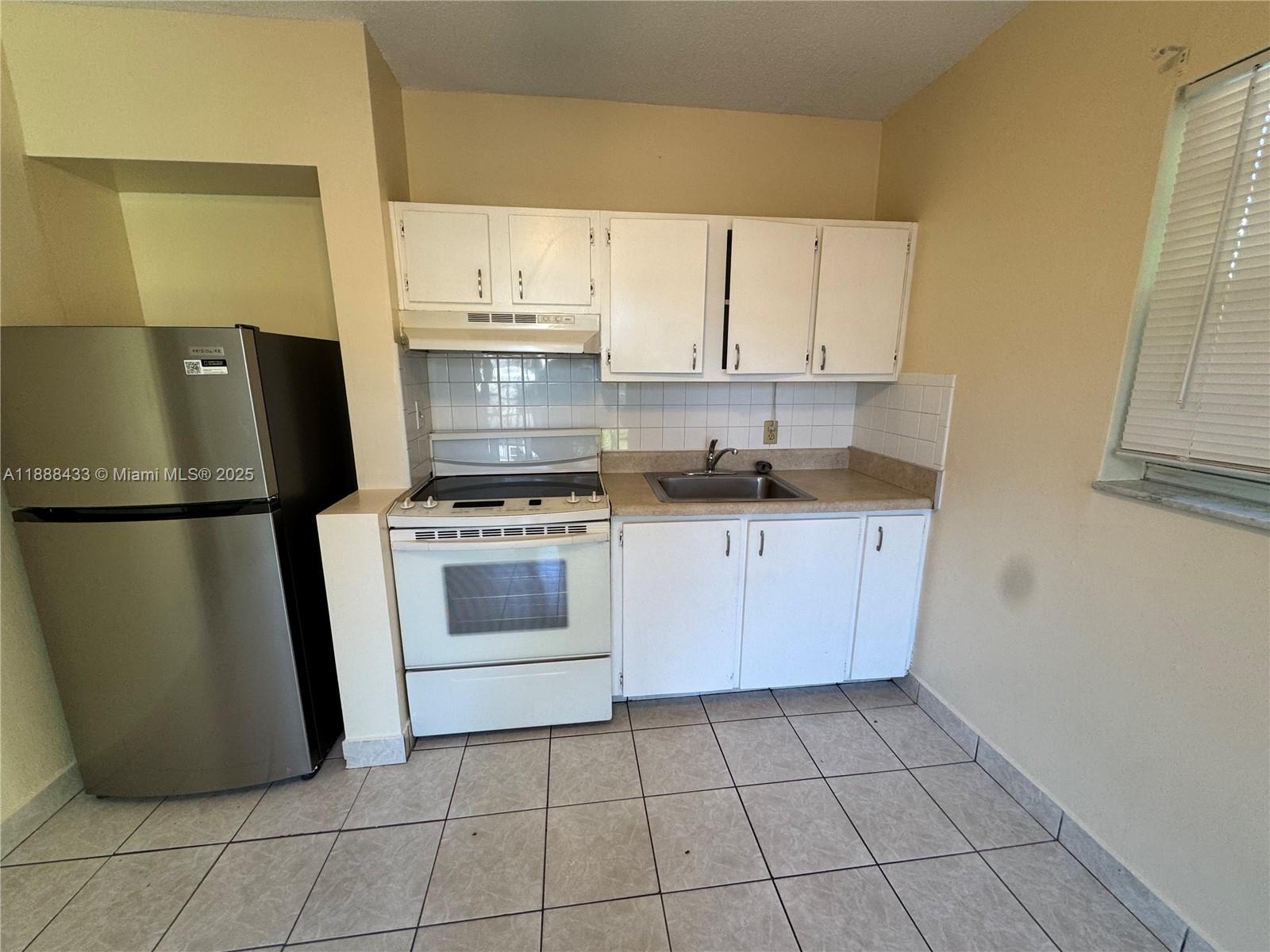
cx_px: 635
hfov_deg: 102.1
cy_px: 476
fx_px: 514
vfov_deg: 85.7
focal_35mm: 14
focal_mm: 2.22
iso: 125
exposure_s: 1/120
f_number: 2.2
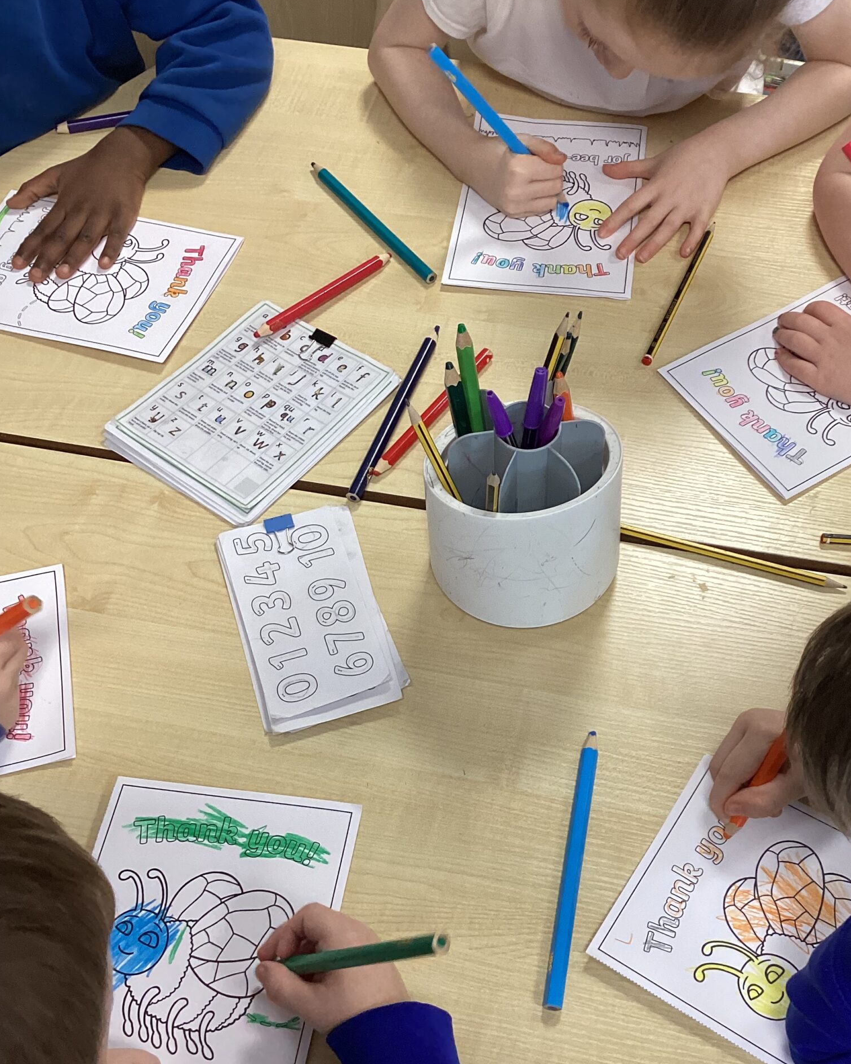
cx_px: 537
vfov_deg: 44.7
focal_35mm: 41
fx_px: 1291
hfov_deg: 36.3
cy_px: 604
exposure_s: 1/50
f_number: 2.4
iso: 100
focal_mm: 3.3
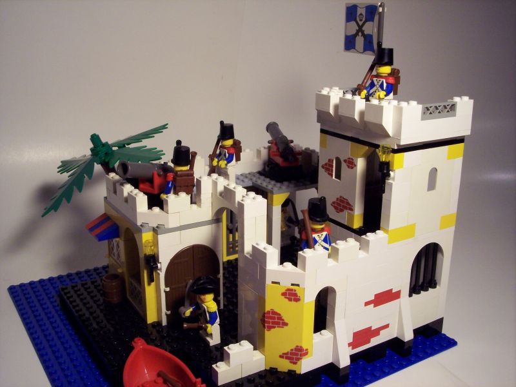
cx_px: 258
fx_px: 581
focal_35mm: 39
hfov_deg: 47.9
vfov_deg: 36.8
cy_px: 194
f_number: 3.4
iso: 200
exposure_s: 1/10
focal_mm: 8
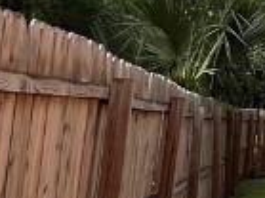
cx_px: 679
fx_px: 734
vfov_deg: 15.4
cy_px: 105
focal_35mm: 96
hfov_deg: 13.3
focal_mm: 1.57
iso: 32
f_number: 1.8
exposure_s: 1/1033
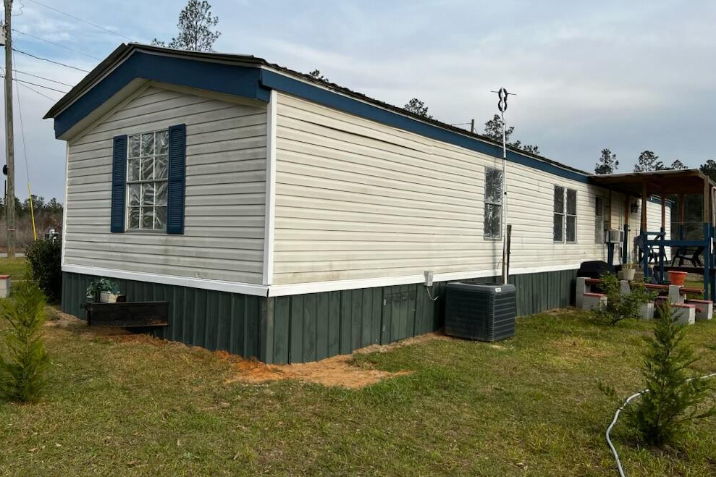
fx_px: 557
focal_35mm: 28
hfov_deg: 65.5
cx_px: 353
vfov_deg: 46.4
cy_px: 232
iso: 50
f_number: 1.5
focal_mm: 5.7
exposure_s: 1/2165
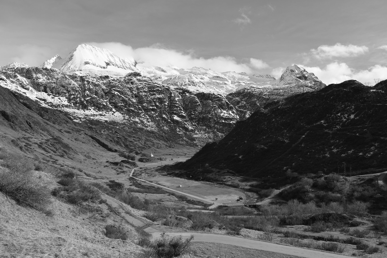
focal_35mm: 28
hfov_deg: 65.5
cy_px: 129
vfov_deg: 46.4
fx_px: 301
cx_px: 194
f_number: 6.3
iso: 400
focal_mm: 28
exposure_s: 1/3200
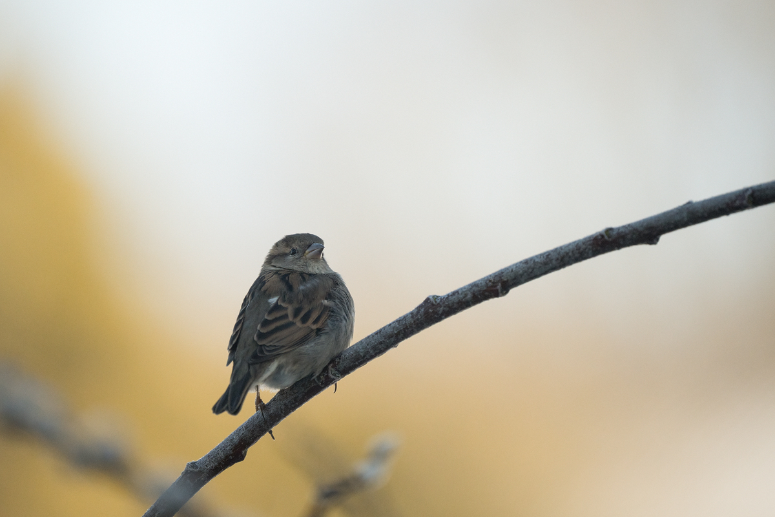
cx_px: 388
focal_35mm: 600
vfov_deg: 2.3
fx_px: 12916
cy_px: 258
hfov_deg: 3.4
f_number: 6.3
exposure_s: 1/4000
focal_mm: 600
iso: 3200
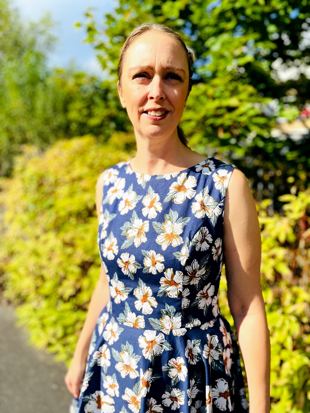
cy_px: 206
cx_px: 155
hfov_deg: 53.1
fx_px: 310
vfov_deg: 67.3
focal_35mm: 26
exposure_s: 1/2817
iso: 32
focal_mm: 4.2
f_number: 1.6
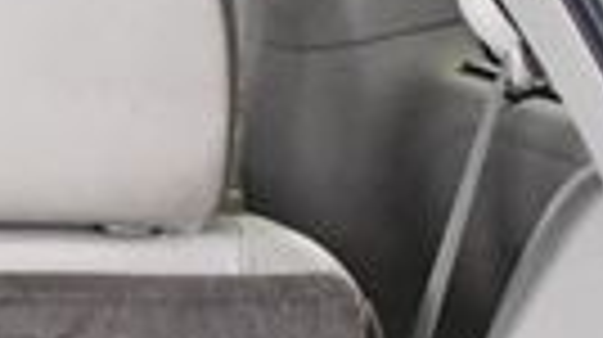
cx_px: -518
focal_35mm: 180
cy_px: 681
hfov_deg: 11.1
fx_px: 2875
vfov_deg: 6.5
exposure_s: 1/100
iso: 3200
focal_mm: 18
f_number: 3.5
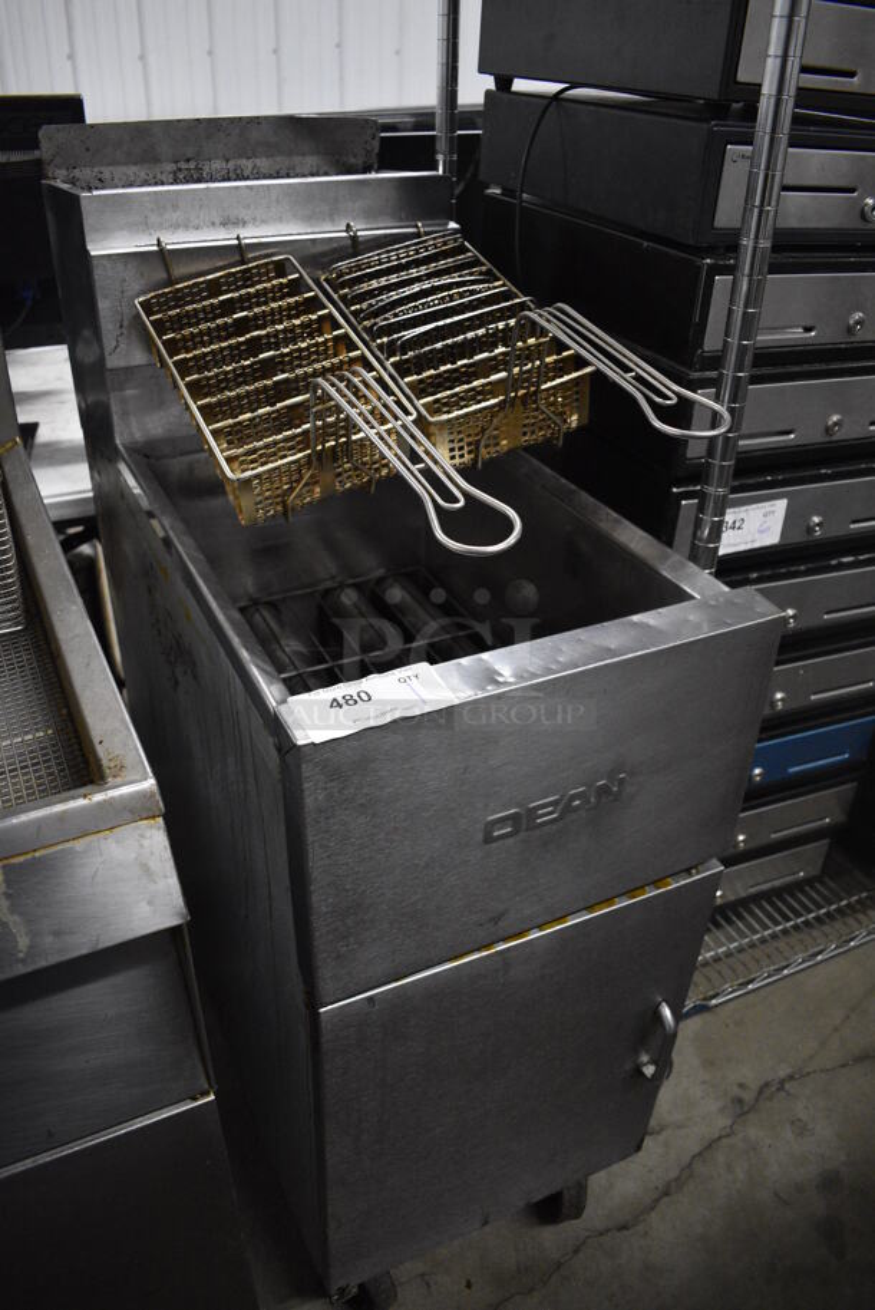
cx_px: 438
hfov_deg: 48.0
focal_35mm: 27
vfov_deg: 67.3
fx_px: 983
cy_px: 655
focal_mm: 18
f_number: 3.5
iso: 2800
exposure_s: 1/125
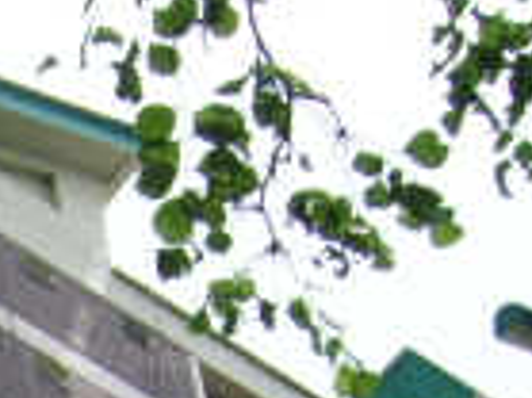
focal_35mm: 138
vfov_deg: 10.1
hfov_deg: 13.1
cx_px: -398
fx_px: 2119
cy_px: 746
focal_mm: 5.95
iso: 50
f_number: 5.8
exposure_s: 1/500
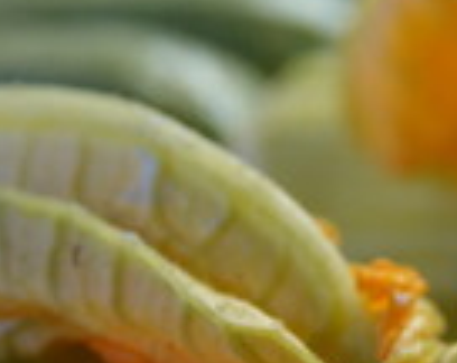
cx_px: 638
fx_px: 2320
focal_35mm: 172
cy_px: 304
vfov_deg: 8.9
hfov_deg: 10.9
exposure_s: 1/60
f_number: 3.2
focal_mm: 19.68
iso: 640
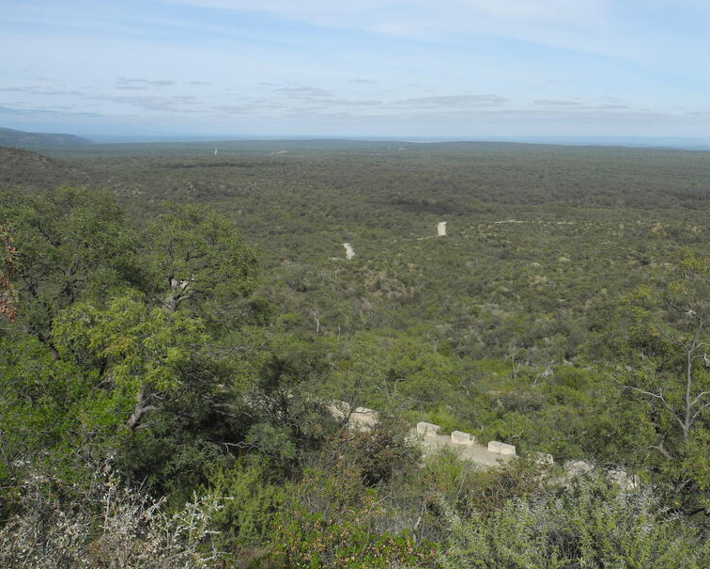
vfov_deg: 40.1
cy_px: 263
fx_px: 778
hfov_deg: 48.8
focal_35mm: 37
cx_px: 423
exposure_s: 1/1000
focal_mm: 6
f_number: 4
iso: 100
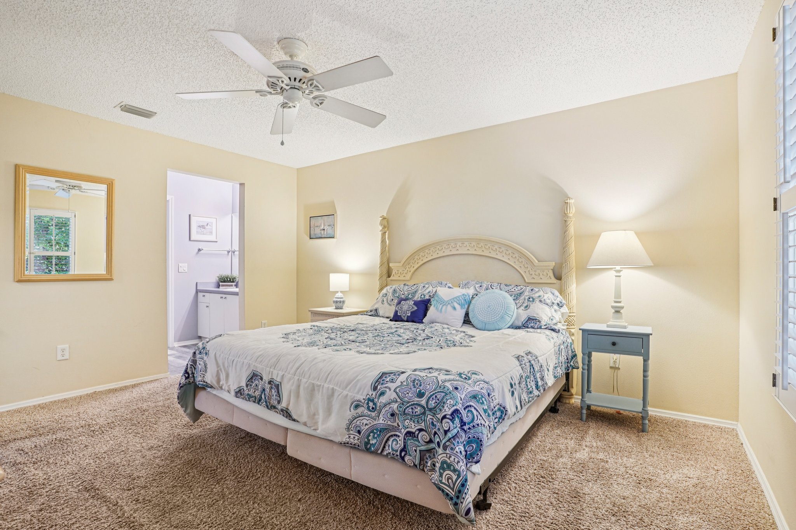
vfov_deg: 70.4
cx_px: 398
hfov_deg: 93.3
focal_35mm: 17
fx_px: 376
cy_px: 265
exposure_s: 1/4
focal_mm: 17
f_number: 8
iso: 400
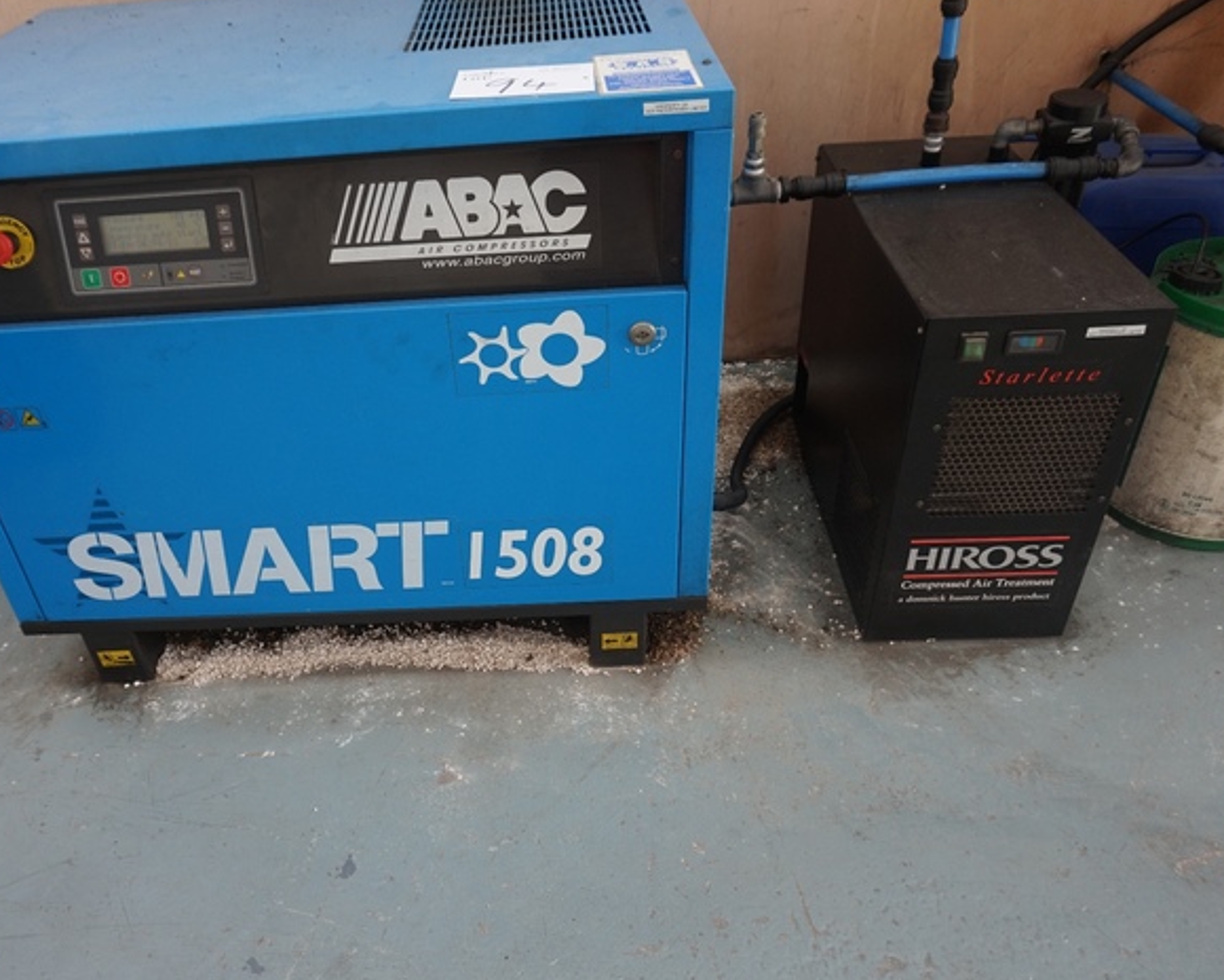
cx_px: 497
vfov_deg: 51.5
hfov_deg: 61.7
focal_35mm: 28
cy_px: 477
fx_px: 1014
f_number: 4
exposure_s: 1/160
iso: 400
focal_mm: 16
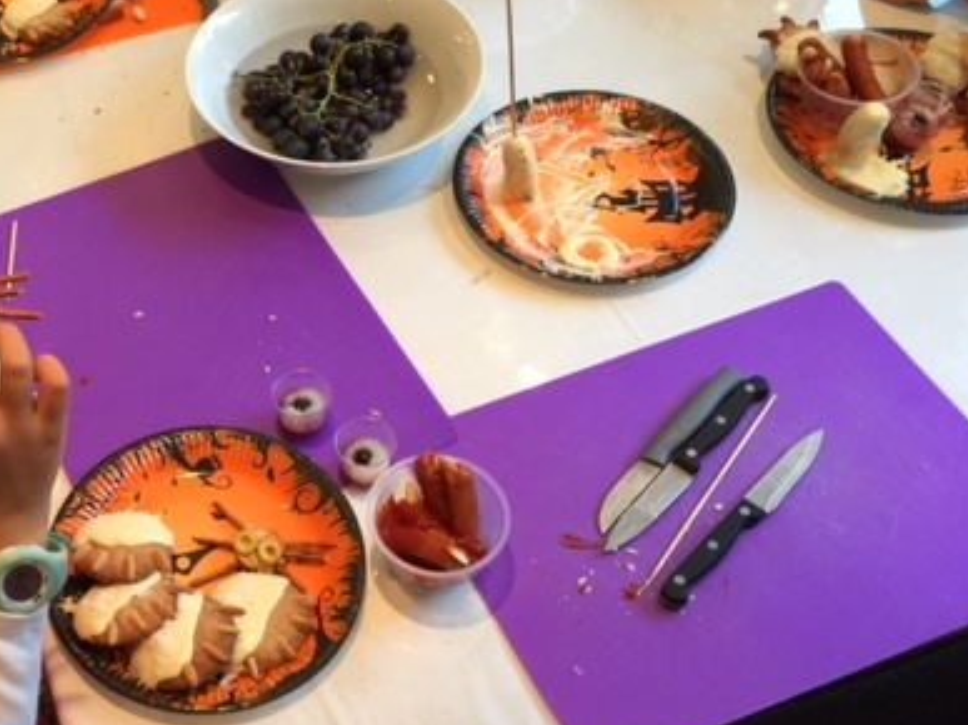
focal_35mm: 48
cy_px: 355
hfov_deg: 38.0
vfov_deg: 30.2
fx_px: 1342
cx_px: 178
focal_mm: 4.15
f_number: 2.2
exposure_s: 1/33
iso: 80
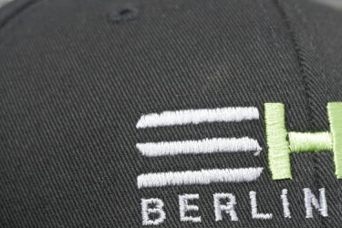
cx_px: 305
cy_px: 271
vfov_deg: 12.4
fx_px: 1026
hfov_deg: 18.6
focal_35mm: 108
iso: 200
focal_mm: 19
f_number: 3.5
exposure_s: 1/200
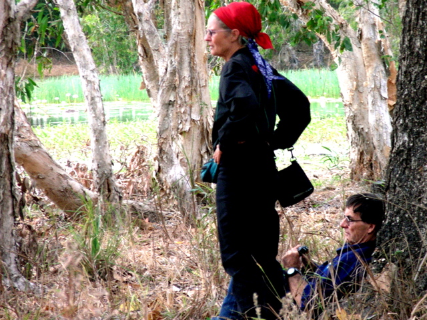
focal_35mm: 303
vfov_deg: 4.9
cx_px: 214
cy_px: 160
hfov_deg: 6.5
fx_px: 3735
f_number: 4.4
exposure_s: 1/118
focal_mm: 50
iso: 115
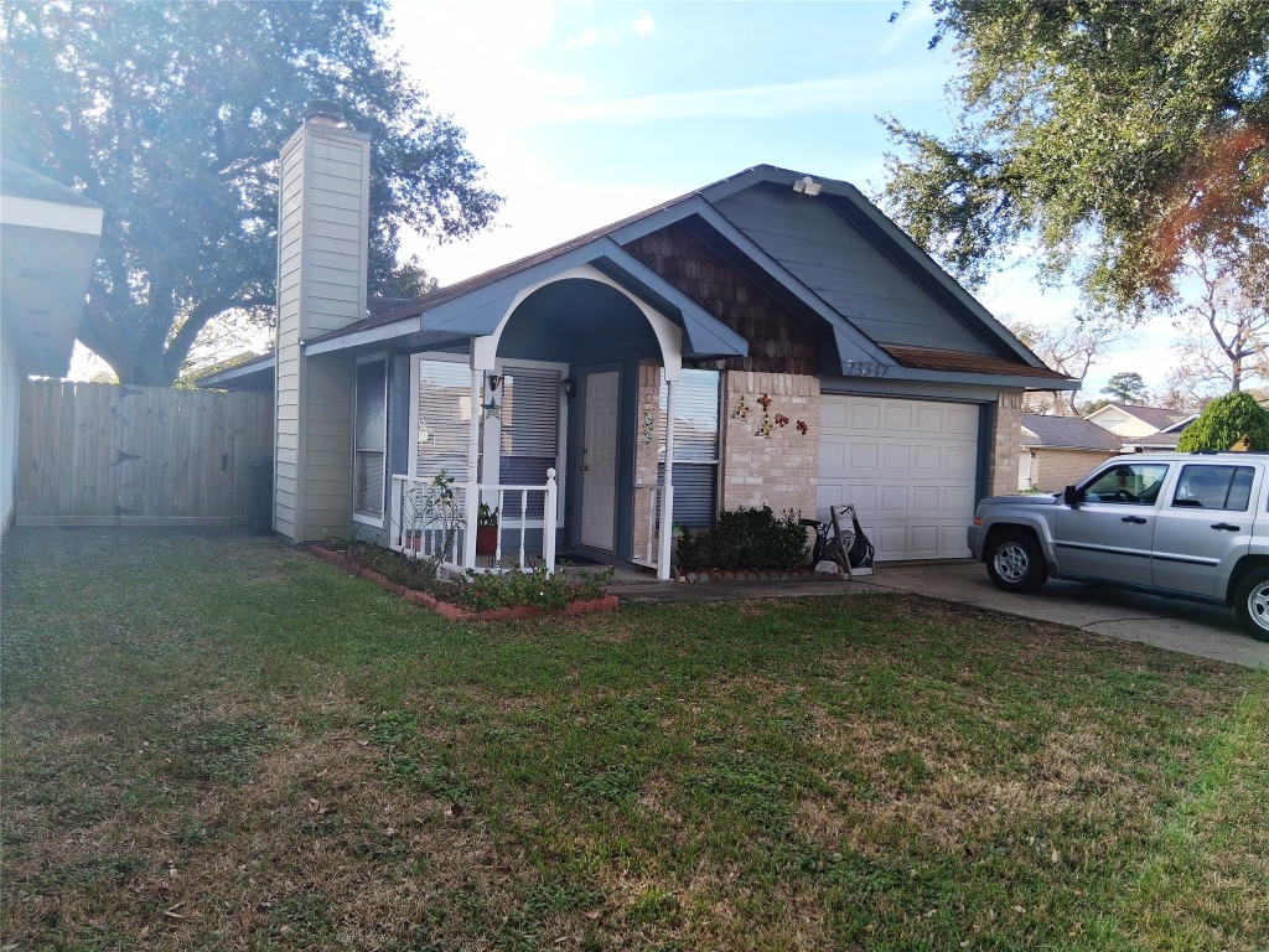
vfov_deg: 53.1
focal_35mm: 26
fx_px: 953
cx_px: 634
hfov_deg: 67.3
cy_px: 476
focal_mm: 3.98
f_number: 1.8
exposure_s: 1/283
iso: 25
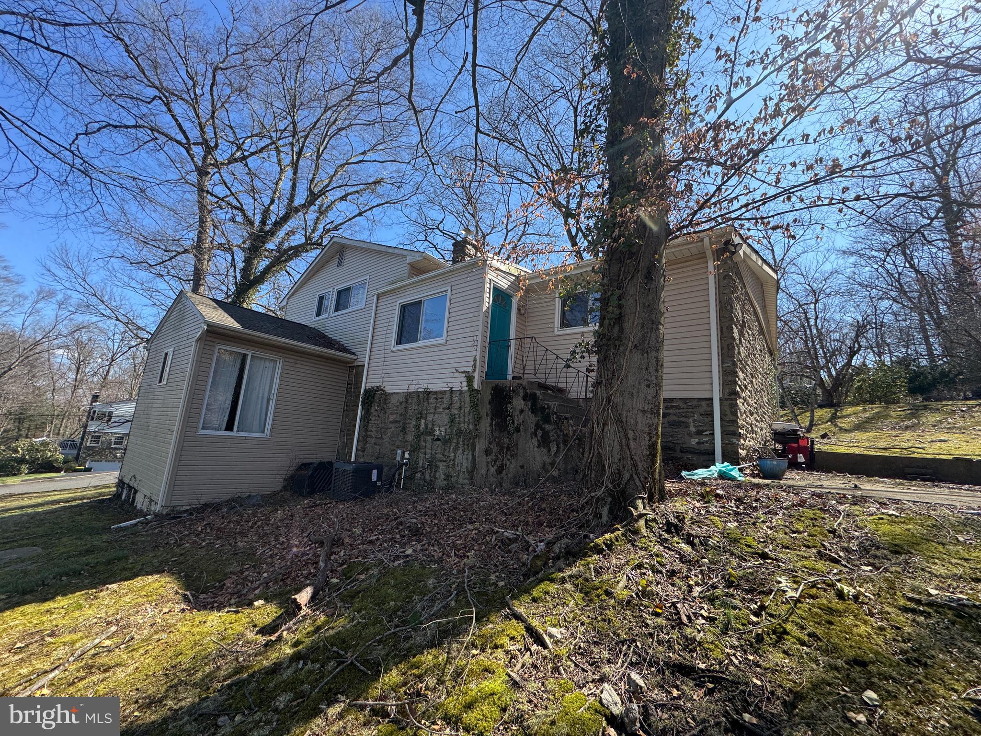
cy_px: 368
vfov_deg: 85.7
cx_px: 490
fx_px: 397
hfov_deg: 102.1
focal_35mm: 14
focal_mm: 2.22
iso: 40
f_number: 2.2
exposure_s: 1/418
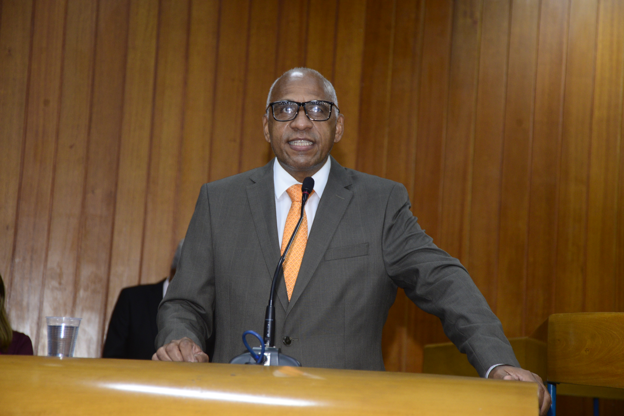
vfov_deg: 14.4
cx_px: 312
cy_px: 208
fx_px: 1647
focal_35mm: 95
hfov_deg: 21.5
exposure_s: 1/60
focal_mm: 95
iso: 2000
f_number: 5.6
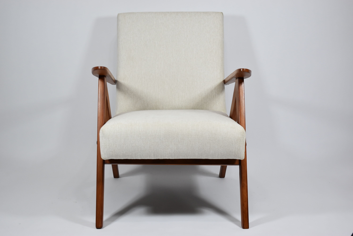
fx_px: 530
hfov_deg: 36.8
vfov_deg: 25.1
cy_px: 118
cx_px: 176
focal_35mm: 54
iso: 800
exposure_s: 1/125
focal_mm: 36
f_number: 4.8
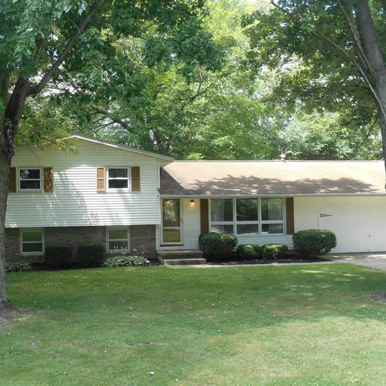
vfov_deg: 34.7
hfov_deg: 34.7
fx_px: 618
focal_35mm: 49
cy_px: 191
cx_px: 180
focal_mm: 7.2
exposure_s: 1/250
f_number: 3.9
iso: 250
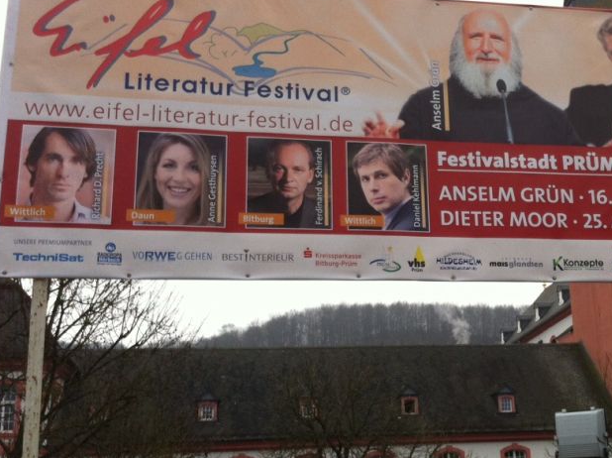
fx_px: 1024
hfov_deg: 32.8
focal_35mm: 58
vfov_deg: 25.2
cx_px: 433
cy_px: 205
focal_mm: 3.85
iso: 100
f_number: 2.8
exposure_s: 1/120
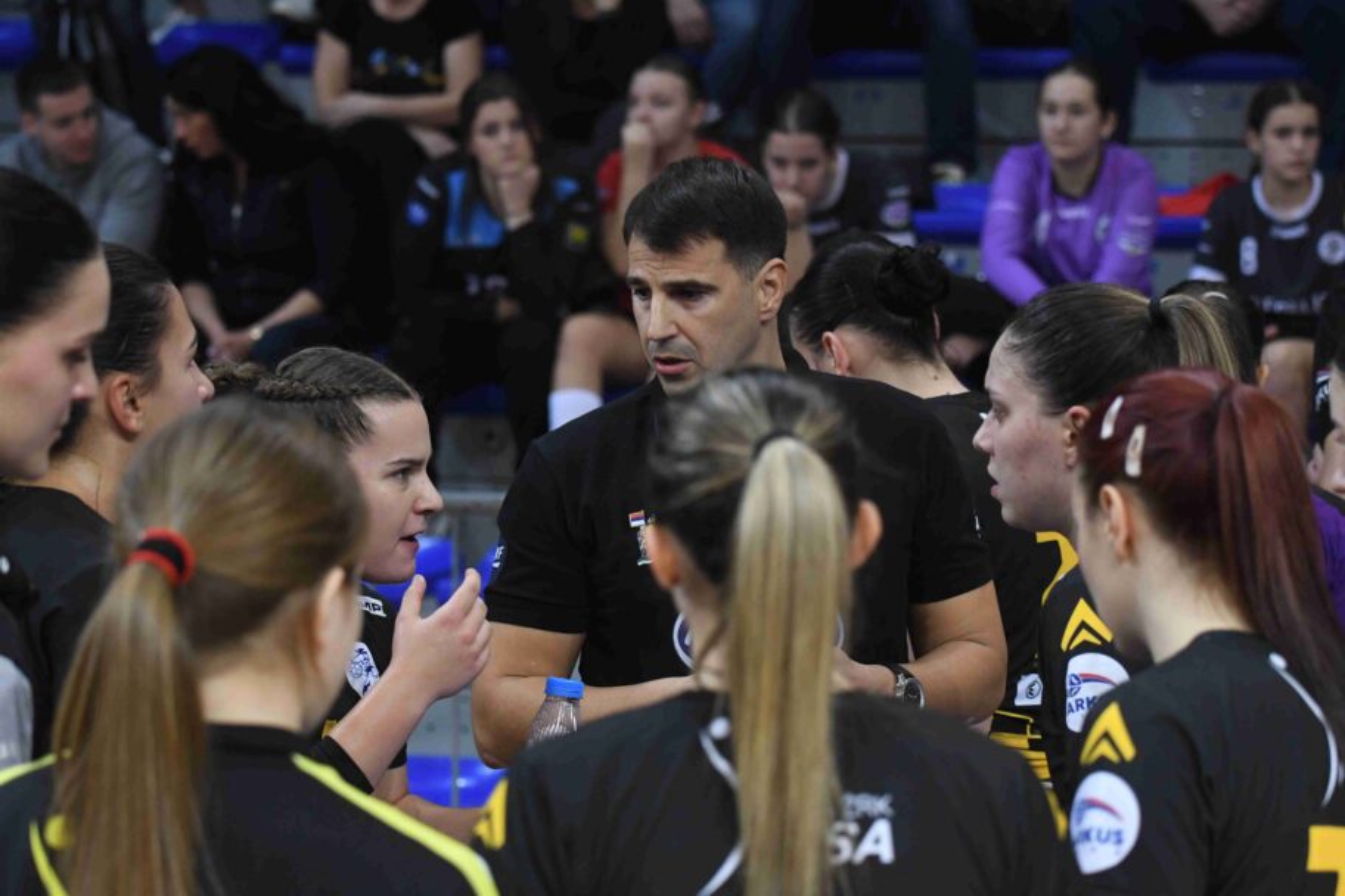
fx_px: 5155
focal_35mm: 138
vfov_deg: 9.9
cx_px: 672
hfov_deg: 14.9
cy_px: 448
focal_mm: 92
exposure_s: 1/400
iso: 2500
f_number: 4
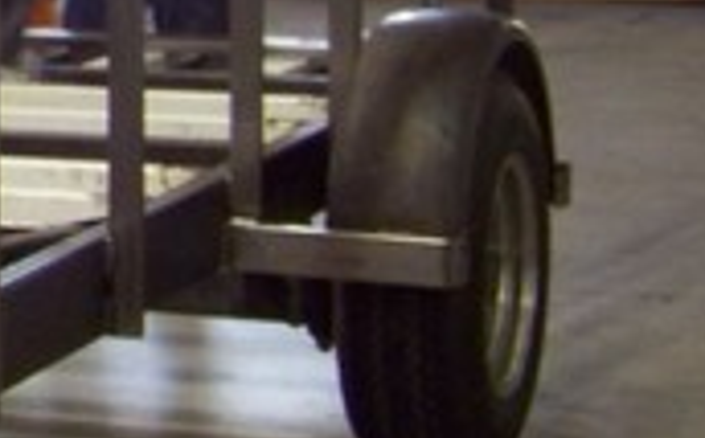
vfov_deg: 7.0
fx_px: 3569
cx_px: -451
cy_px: -149
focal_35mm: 186
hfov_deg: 10.7
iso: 230
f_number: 2.8
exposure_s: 1/30
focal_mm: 6.75
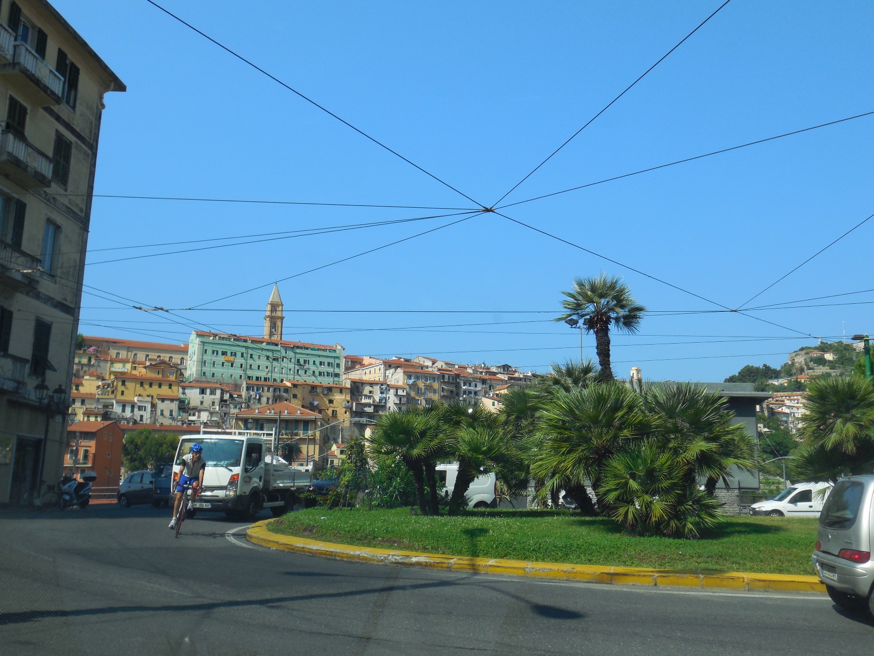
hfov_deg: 54.0
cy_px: 328
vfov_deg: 41.8
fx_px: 858
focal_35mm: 34
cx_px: 437
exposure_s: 1/1000
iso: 125
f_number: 3.9
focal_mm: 6
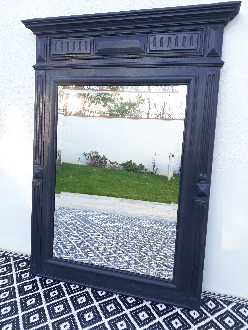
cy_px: 165
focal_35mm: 27
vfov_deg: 65.3
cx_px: 124
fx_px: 258
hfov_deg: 51.4
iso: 40
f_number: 1.7
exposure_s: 1/100
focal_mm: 3.71
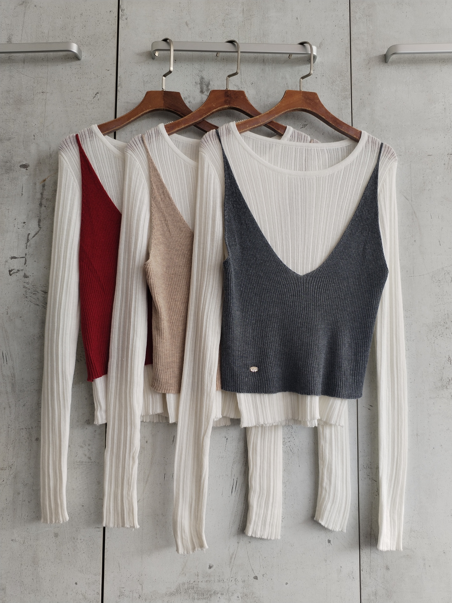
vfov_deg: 61.7
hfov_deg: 48.2
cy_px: 302
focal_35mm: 29
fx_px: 505
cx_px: 226
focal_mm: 4.75
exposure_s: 1/114
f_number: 1.8
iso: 100
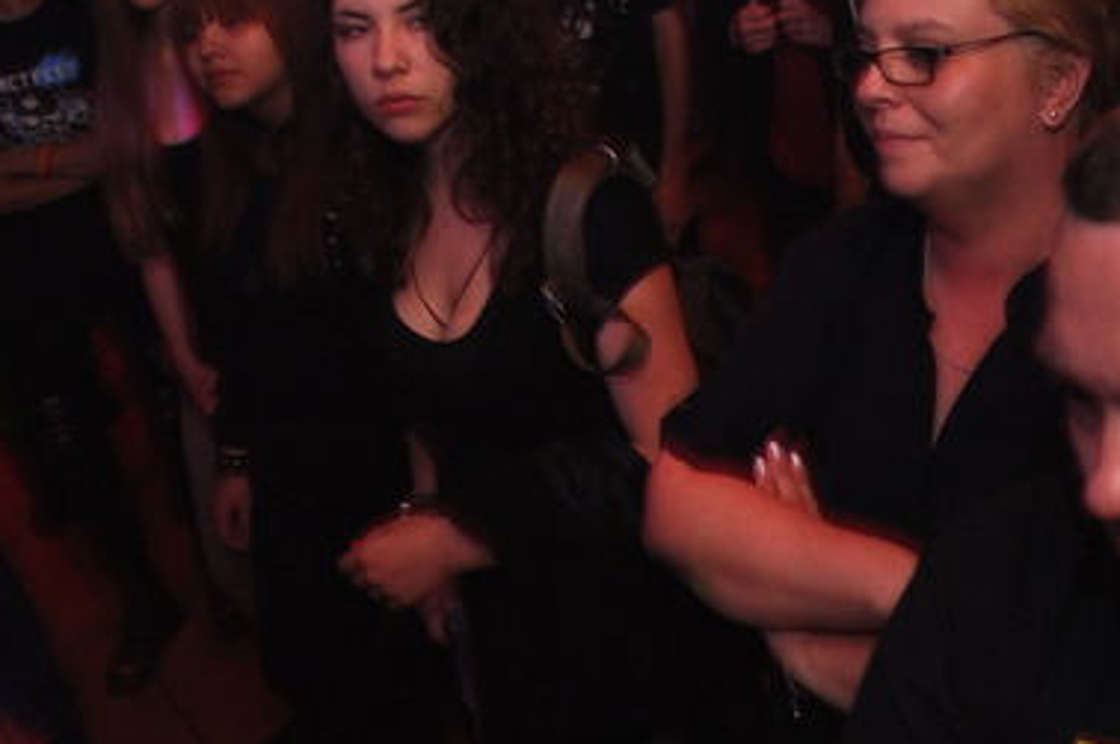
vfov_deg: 27.7
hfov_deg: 41.2
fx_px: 1490
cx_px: 566
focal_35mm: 48
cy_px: 191
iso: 500
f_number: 2.8
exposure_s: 1/13
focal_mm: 17
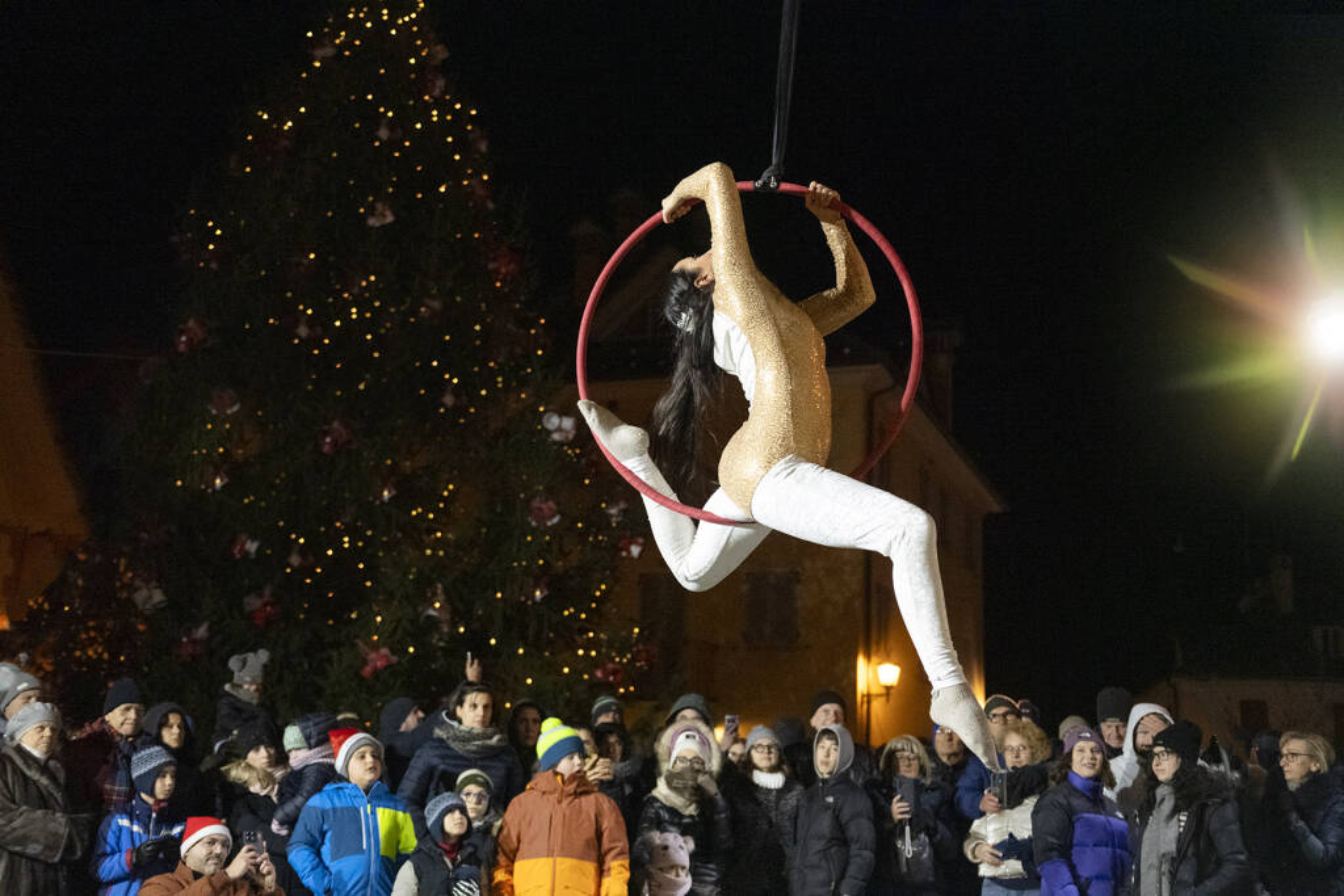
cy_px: 448
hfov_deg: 48.5
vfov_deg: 33.4
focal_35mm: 40
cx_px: 672
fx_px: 1493
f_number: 2.8
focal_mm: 40
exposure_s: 1/500
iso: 10000
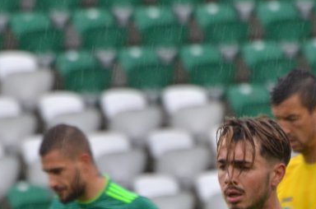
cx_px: 221
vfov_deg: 1.0
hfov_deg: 1.5
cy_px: 312
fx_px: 12329
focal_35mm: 1408
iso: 500
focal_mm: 300
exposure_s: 1/160
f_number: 7.1
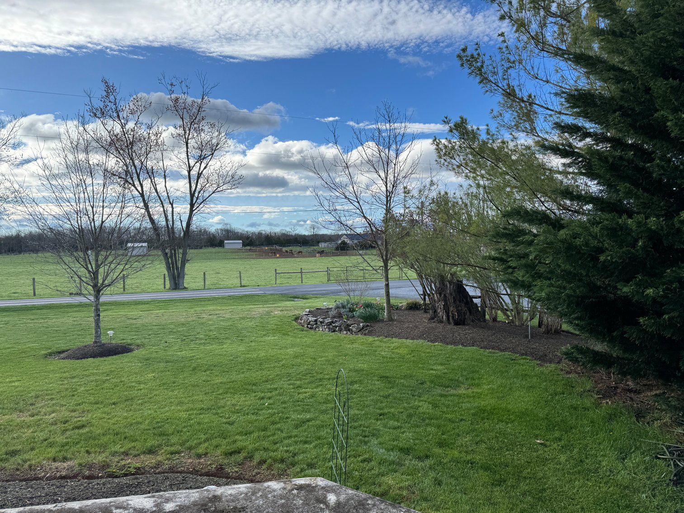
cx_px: 342
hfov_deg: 71.6
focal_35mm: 24
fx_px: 474
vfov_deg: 56.8
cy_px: 256
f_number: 1.78
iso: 80
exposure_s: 1/3597
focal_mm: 6.86
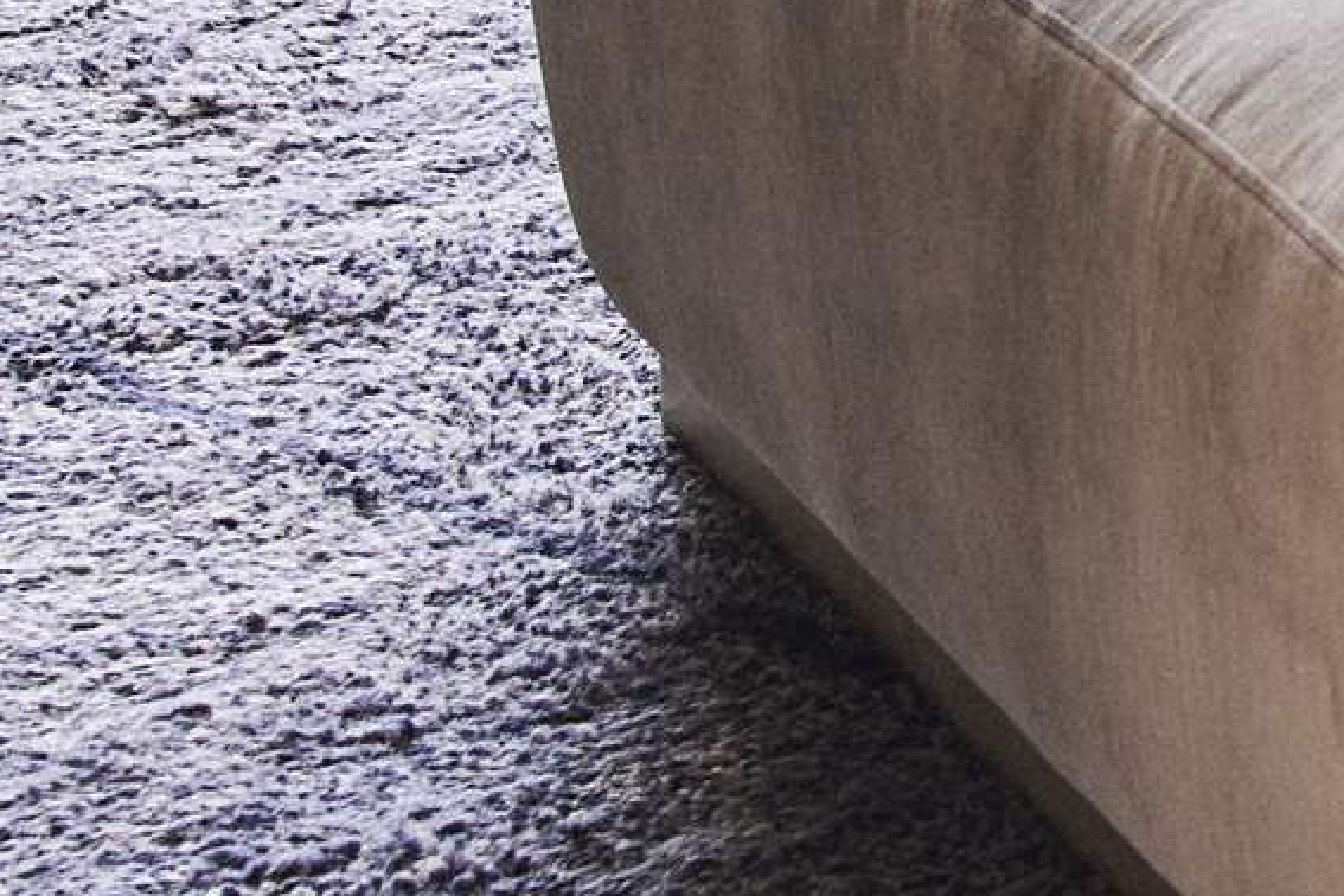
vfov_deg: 6.1
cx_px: 3470
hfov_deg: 8.9
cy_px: -2100
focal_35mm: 203
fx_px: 7578
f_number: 5.6
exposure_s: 1/6
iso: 100
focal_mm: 30
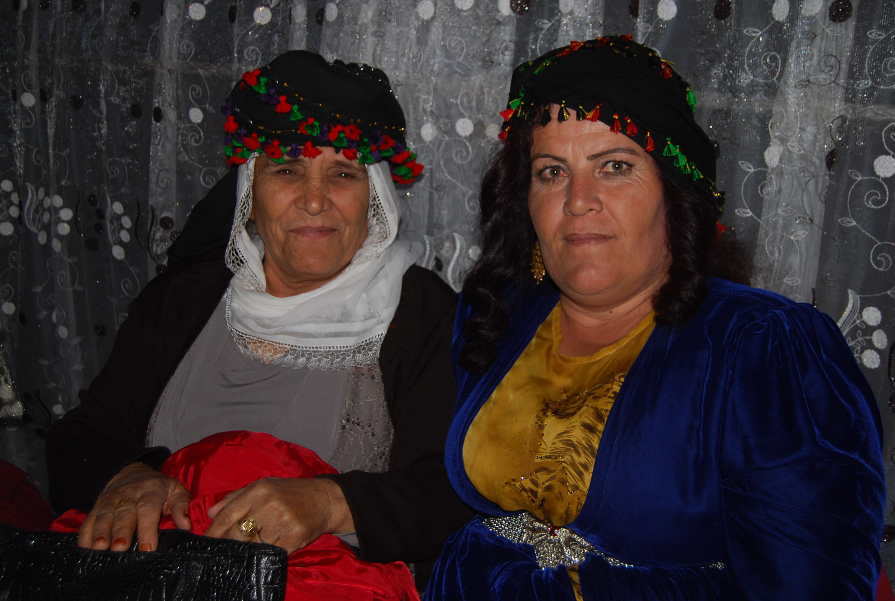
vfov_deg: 34.4
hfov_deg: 49.5
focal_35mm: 39
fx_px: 972
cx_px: 448
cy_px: 300
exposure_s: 1/60
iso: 200
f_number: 4.2
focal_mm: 26
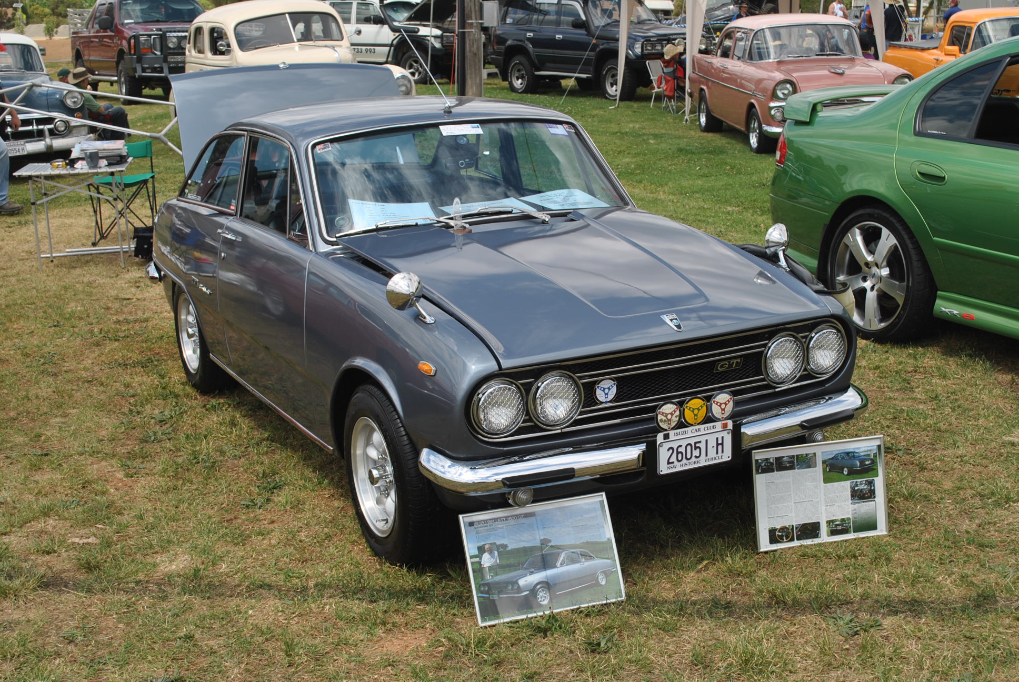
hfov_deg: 41.1
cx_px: 510
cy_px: 341
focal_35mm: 48
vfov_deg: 28.2
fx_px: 1360
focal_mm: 32
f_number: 8
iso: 100
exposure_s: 1/250
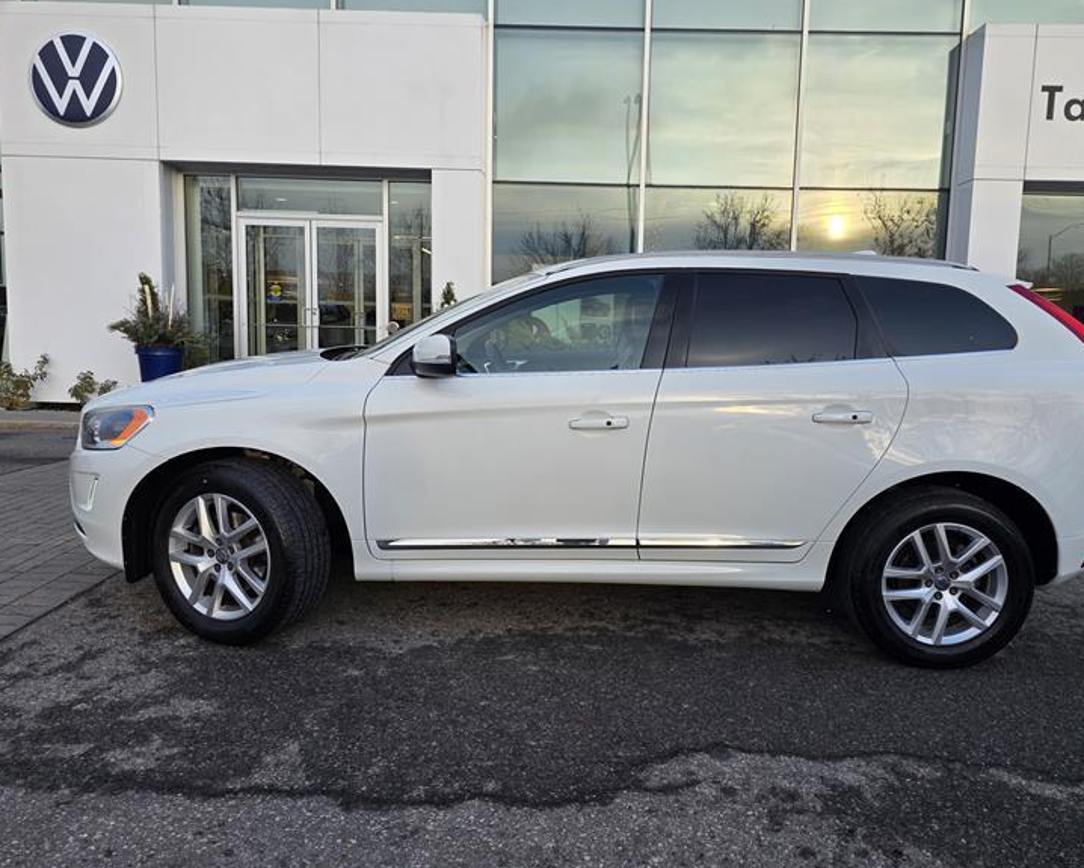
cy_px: 420
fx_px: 802
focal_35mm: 25
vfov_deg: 56.8
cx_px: 593
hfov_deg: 67.9
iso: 32
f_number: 1.7
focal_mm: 6.3
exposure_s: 1/359
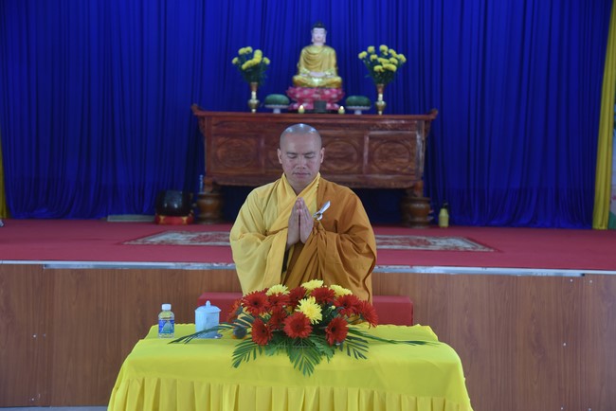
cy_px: 206
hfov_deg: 38.2
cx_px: 308
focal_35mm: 52
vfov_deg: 26.0
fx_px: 890
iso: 720
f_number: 4
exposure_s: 1/60
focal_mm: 52
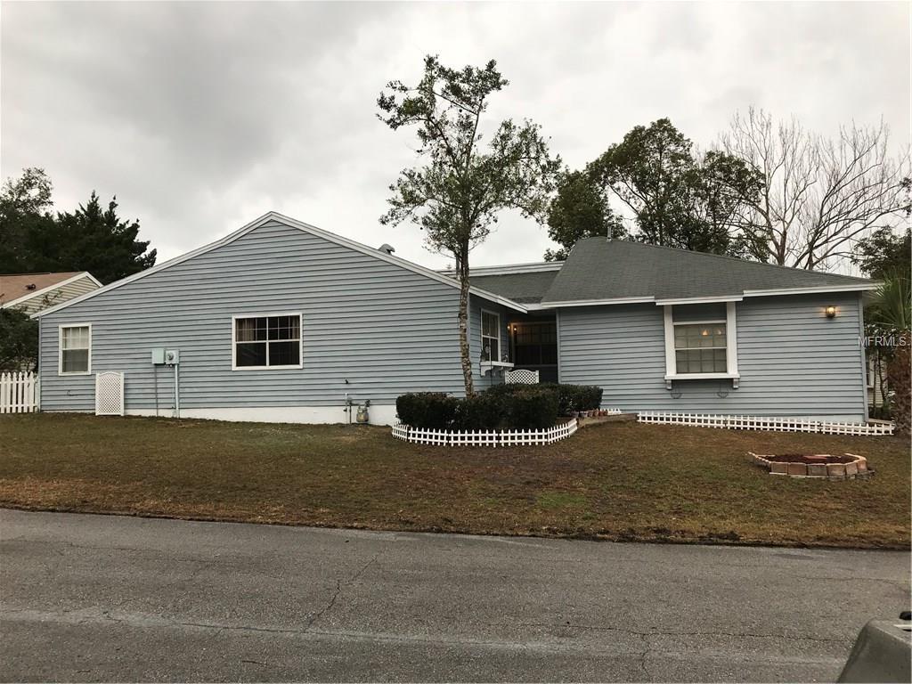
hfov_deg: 63.4
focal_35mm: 28
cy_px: 342
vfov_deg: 49.7
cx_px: 456
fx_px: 738
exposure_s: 1/120
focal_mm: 3.99
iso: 25
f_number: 1.8
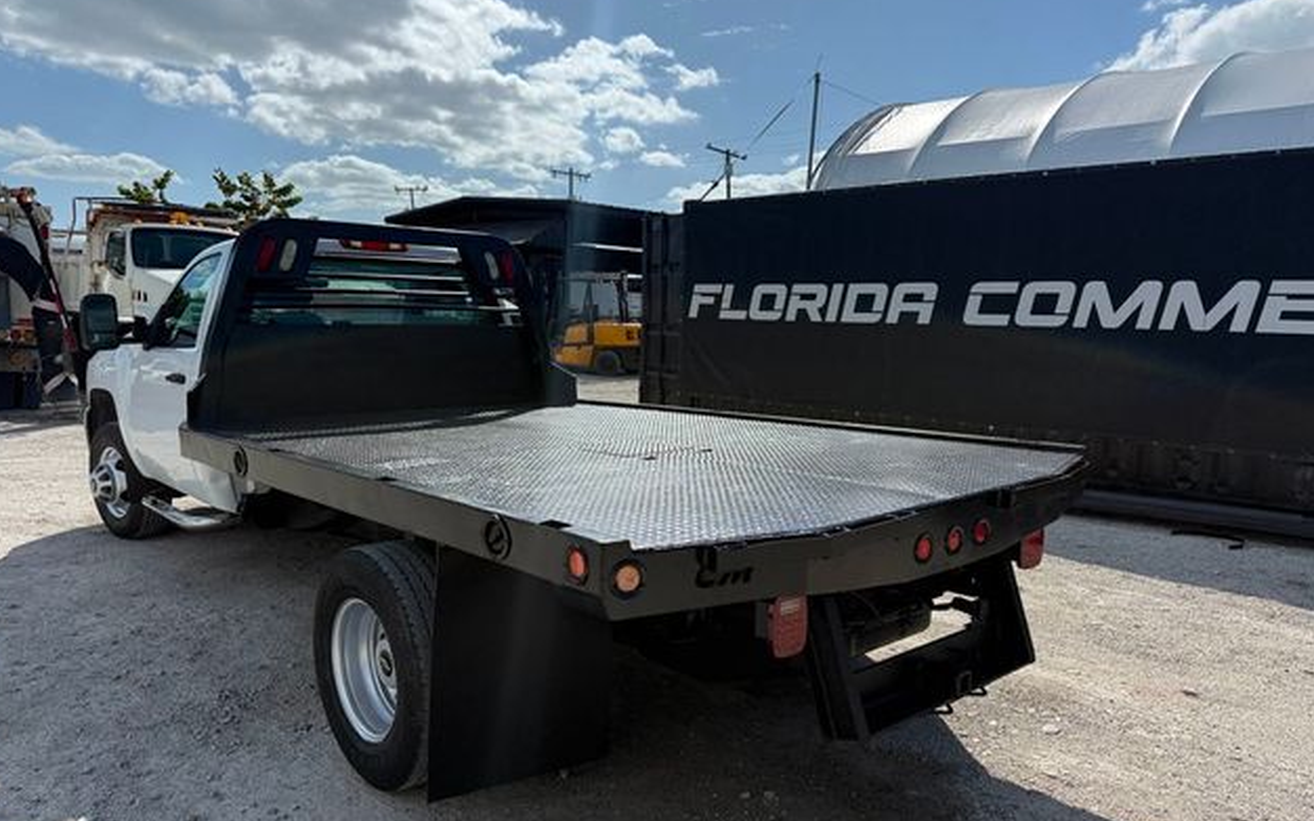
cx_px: 647
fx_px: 931
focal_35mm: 26
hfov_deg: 70.4
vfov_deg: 47.5
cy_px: 439
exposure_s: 1/9091
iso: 100
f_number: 1.78
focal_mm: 6.76
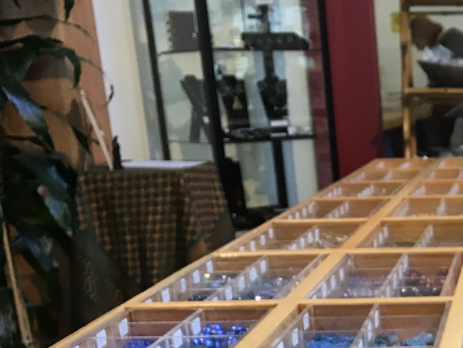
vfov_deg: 17.7
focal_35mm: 78
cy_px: 452
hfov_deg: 23.4
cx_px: 519
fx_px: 1043
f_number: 2.2
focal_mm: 4.15
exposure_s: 1/30
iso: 32
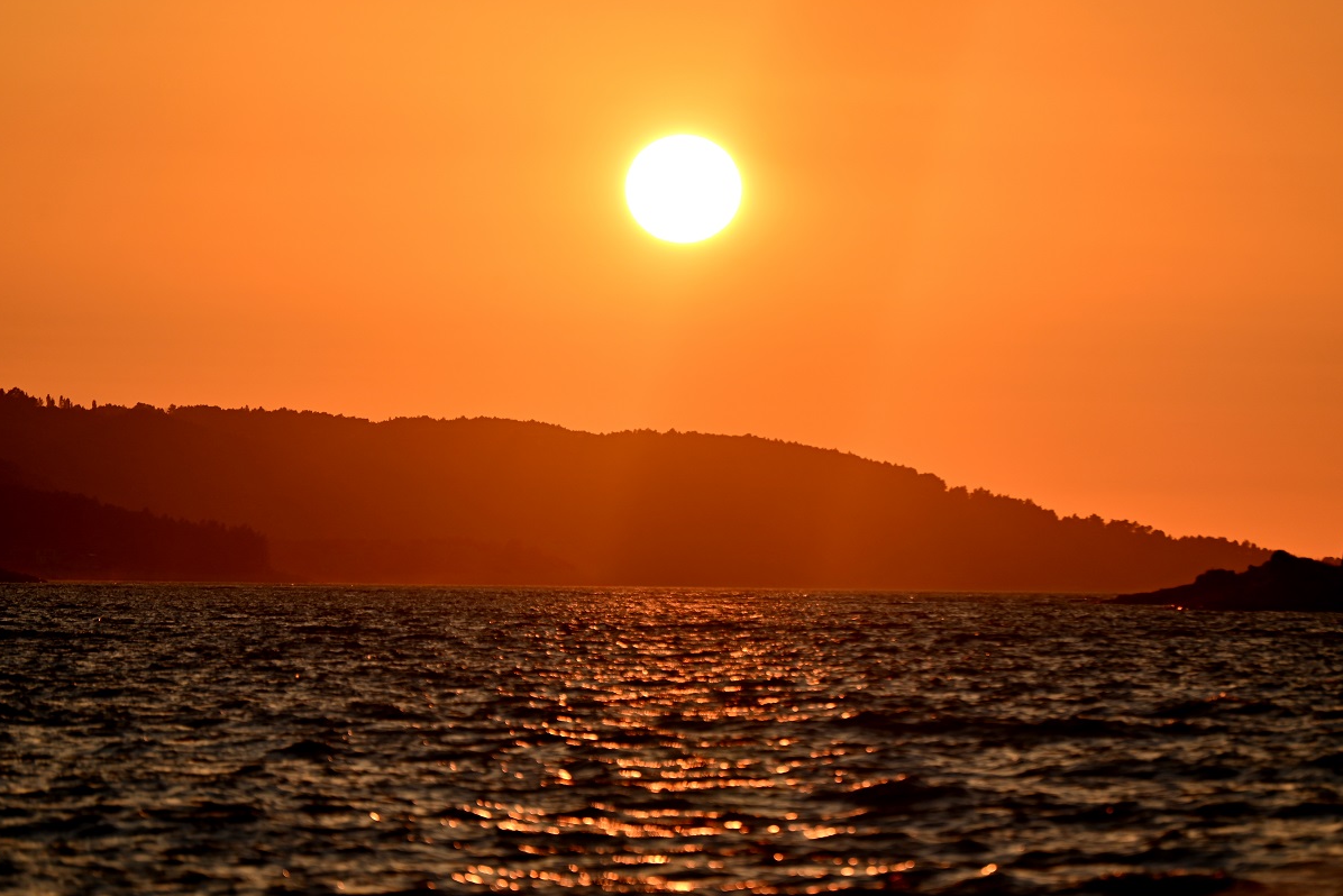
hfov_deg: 6.3
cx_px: 716
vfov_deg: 4.2
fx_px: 12164
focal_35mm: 326
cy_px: 476
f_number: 5.6
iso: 140
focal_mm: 300
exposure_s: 1/1000
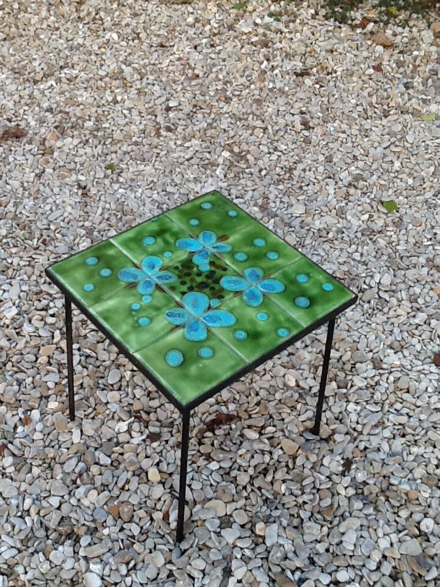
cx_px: 220
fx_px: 746
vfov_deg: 42.9
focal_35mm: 44
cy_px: 294
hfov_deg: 32.9
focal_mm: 2.03
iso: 50
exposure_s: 1/120
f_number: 2.4
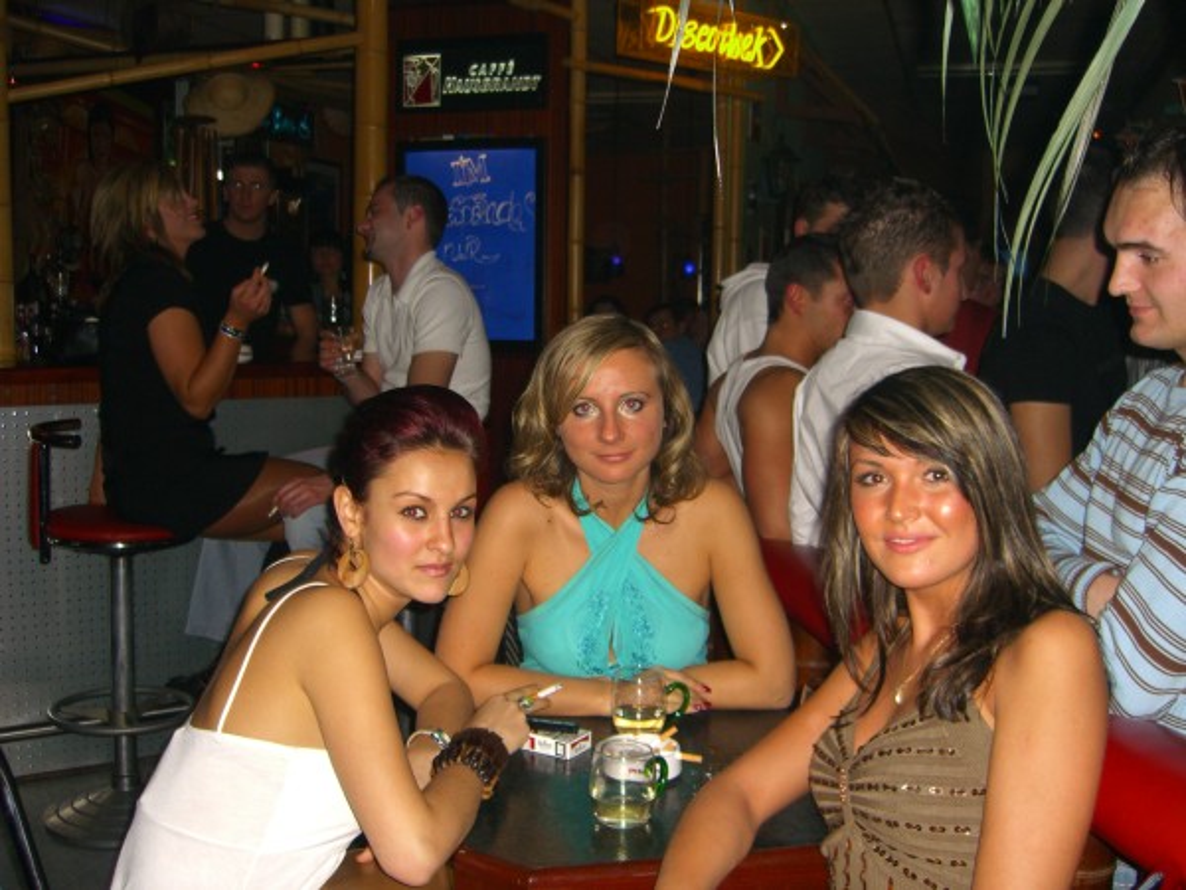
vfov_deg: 37.7
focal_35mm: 38
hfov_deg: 49.0
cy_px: 445
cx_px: 593
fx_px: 1302
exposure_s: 1/60
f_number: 2.8
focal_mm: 7.9
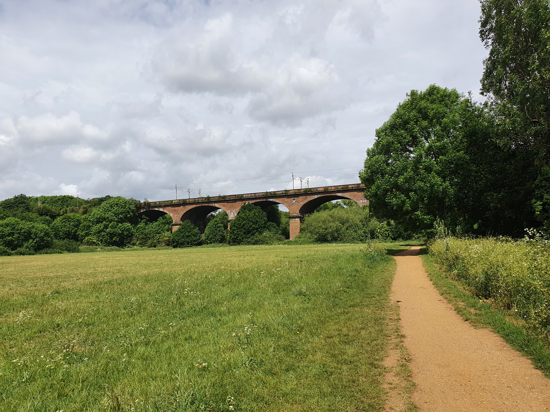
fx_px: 413
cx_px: 275
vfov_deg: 53.1
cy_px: 206
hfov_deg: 67.3
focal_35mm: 26
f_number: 2.4
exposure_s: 1/2552
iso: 50
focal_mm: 4.32
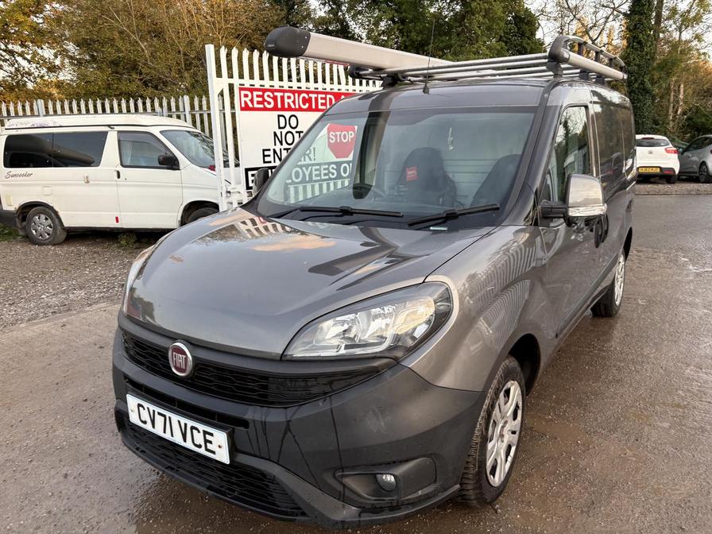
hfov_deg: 67.3
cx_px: 356
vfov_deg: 53.1
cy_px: 267
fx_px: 535
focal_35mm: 26
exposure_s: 1/122
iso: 40
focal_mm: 5.96
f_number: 1.6
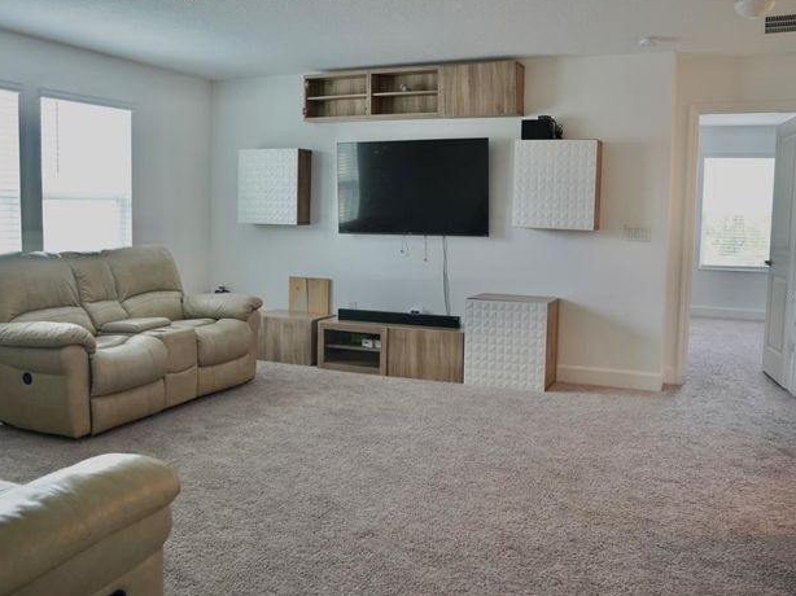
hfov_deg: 56.2
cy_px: 295
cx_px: 382
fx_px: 746
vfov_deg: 43.6
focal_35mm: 32
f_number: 4
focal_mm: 29.4
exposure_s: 1/160
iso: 1600
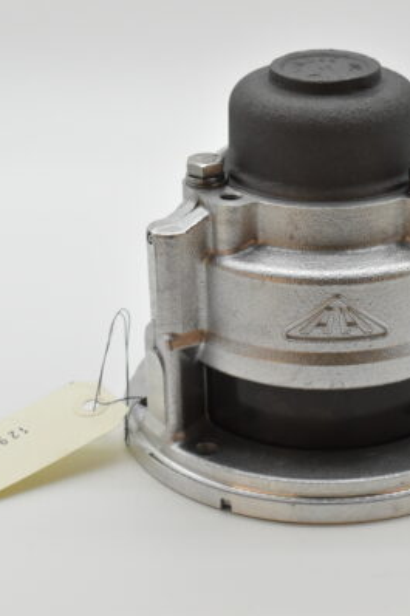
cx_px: 316
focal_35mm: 86
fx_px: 1470
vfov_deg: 23.7
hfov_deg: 15.8
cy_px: 308
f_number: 8
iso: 1600
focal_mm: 38
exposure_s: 1/1250
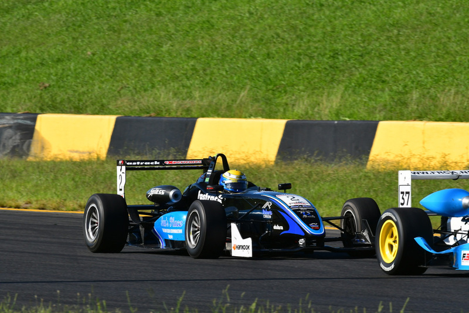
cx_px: 234
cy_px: 156
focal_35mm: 525
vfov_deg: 2.6
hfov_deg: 3.9
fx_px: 6842
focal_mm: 350
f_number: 13
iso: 500
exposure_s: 1/640
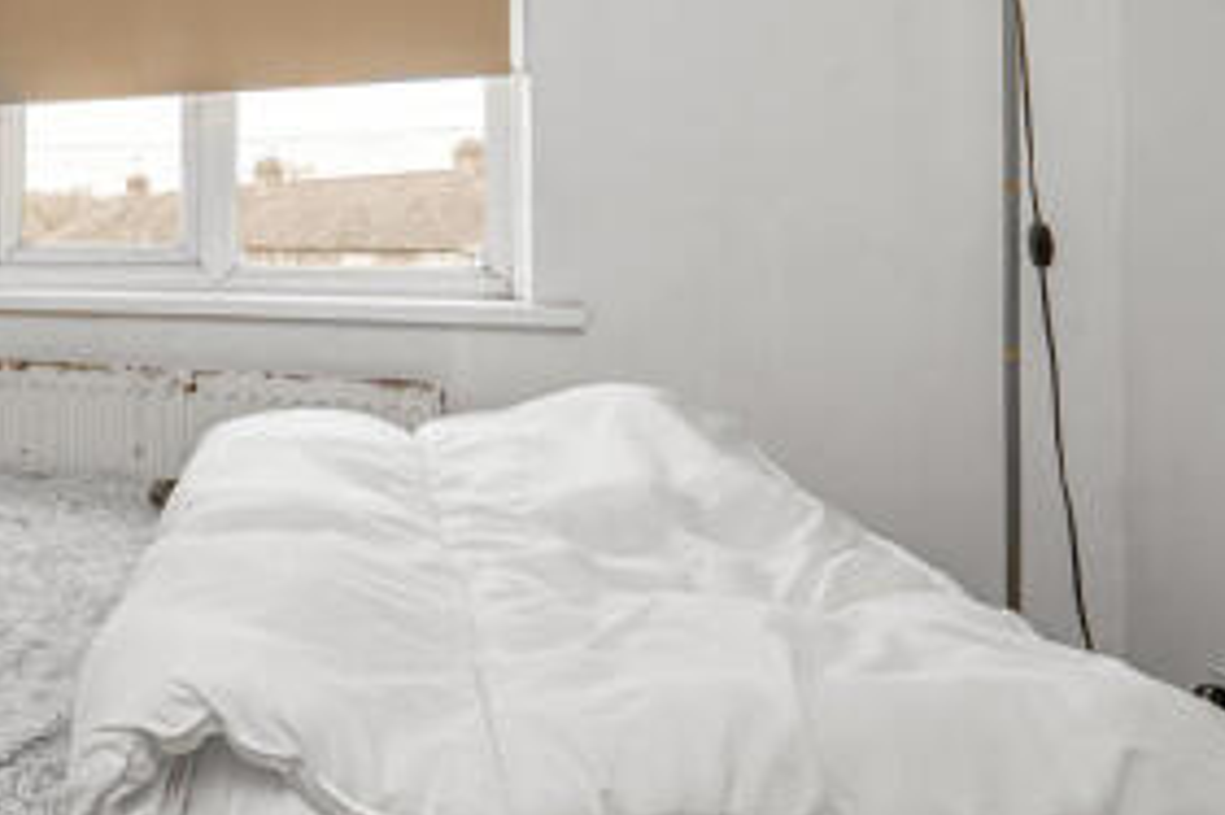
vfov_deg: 44.8
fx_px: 952
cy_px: 207
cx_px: -85
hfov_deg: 48.9
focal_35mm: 28
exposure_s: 1/20
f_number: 9
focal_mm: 12
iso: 320
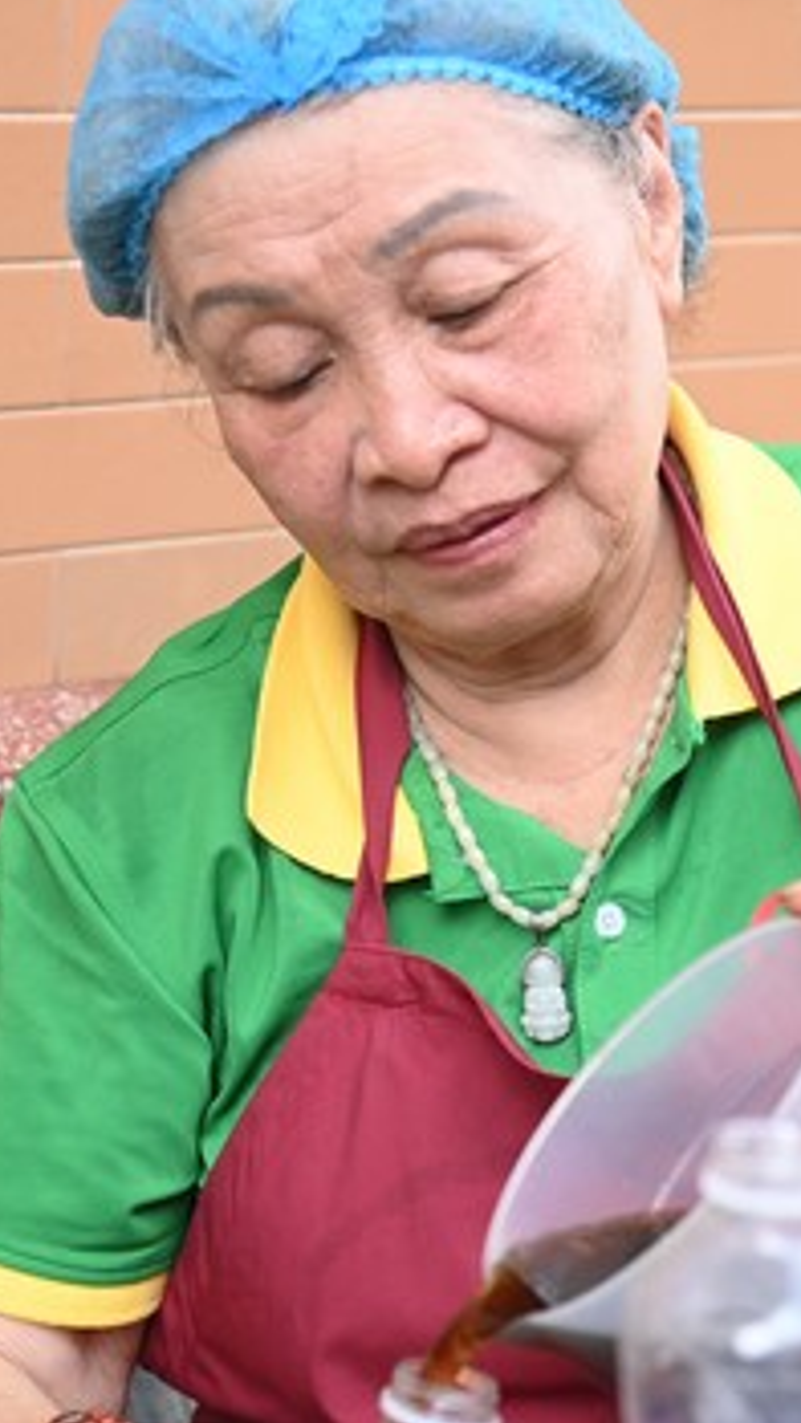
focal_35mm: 101
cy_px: 744
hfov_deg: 12.0
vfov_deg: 21.1
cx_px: 512
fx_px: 3812
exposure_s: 1/250
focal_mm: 52
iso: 500
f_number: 4
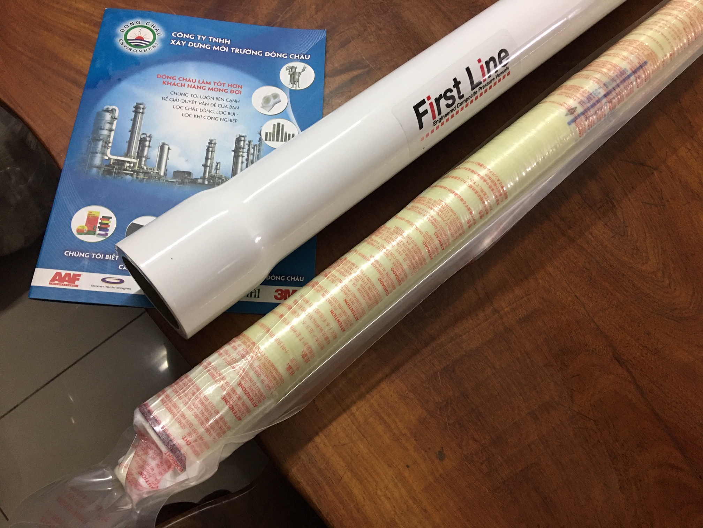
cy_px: 264
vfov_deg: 48.2
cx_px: 352
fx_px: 589
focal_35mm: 29
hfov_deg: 61.7
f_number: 2.2
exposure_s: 1/17
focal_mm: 4.15
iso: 125
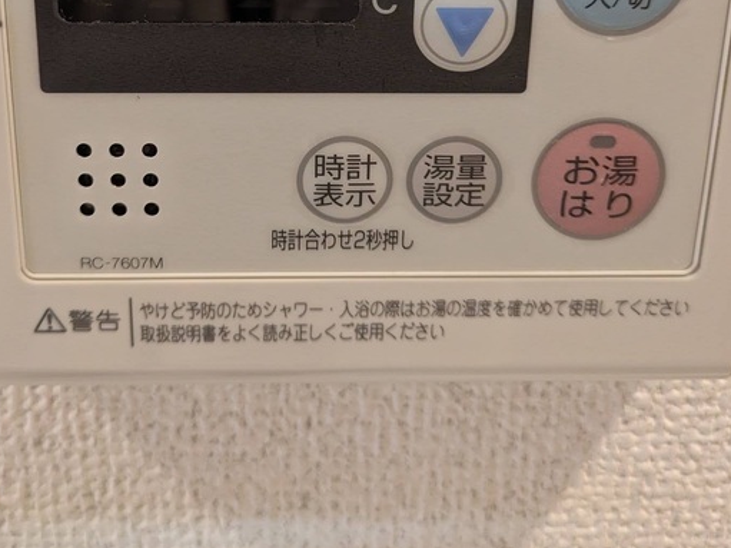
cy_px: 40
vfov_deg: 29.4
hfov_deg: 40.3
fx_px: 992
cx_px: 302
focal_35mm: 47
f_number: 1.89
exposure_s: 1/60
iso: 529
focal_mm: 5.43
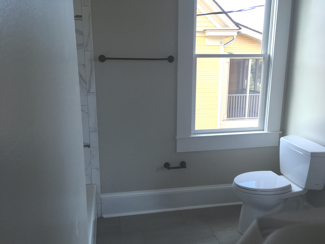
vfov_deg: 48.2
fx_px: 272
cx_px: 162
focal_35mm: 29
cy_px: 122
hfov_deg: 61.7
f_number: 2.2
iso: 40
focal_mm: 4.15
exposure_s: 1/120
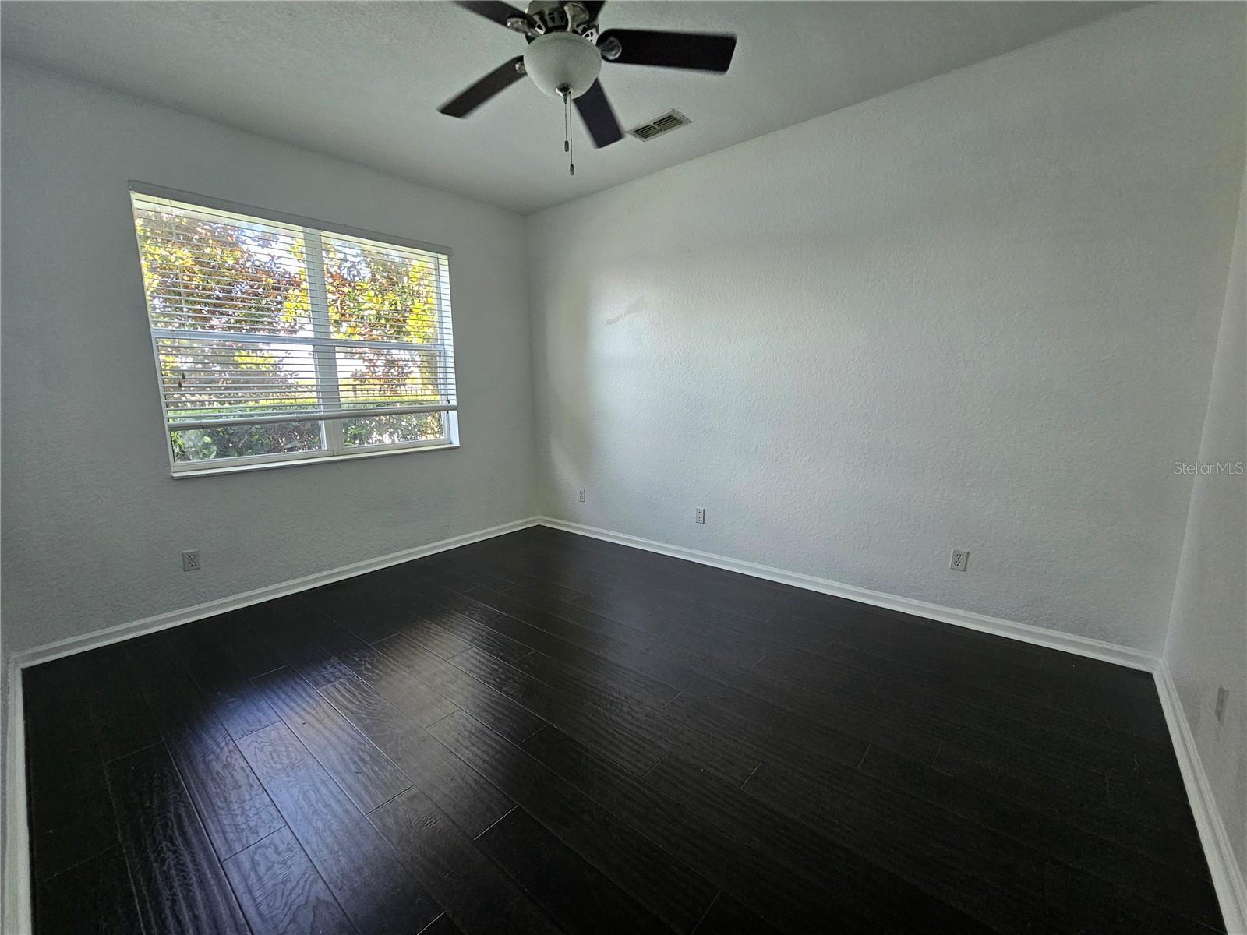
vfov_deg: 89.9
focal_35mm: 13
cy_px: 468
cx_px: 624
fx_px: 468
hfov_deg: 106.2
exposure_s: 1/60
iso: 160
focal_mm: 2.2
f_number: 2.2
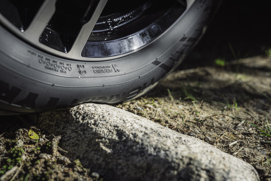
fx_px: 376
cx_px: 136
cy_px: 90
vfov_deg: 27.0
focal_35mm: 50
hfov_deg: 39.6
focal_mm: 50
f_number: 4
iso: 250
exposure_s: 1/200
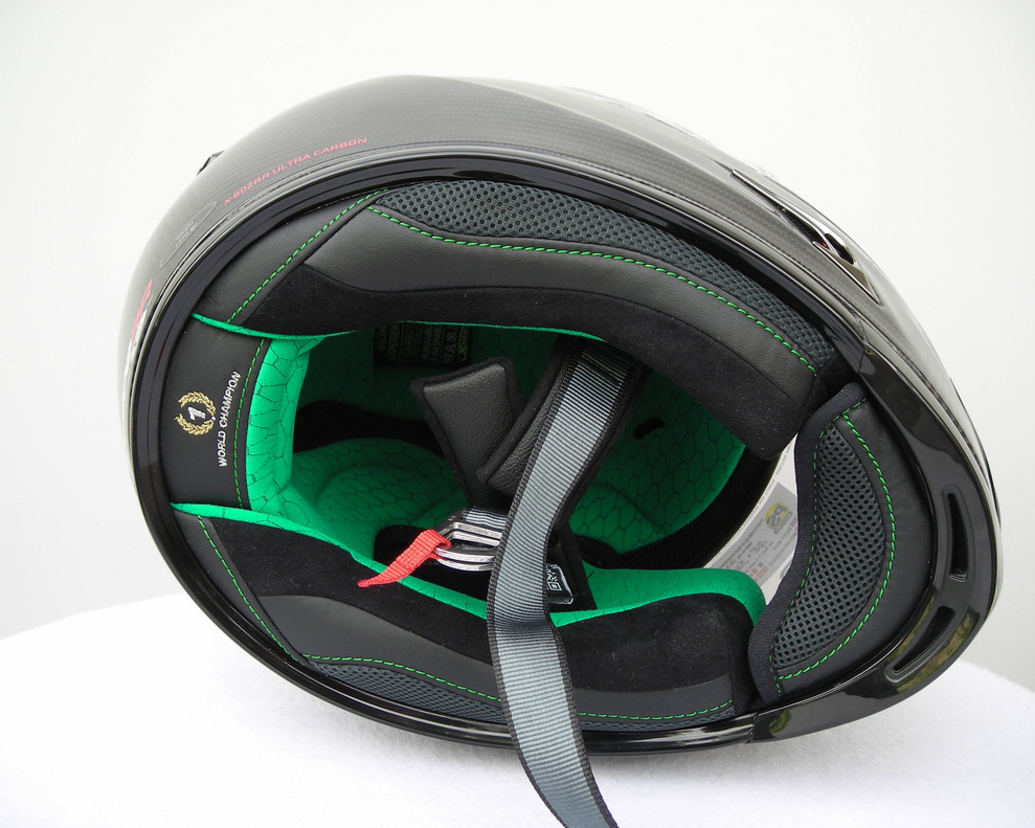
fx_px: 1225
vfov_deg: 37.3
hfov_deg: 45.8
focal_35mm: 40
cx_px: 535
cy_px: 417
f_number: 3.2
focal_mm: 6.3
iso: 50
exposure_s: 1/51.5
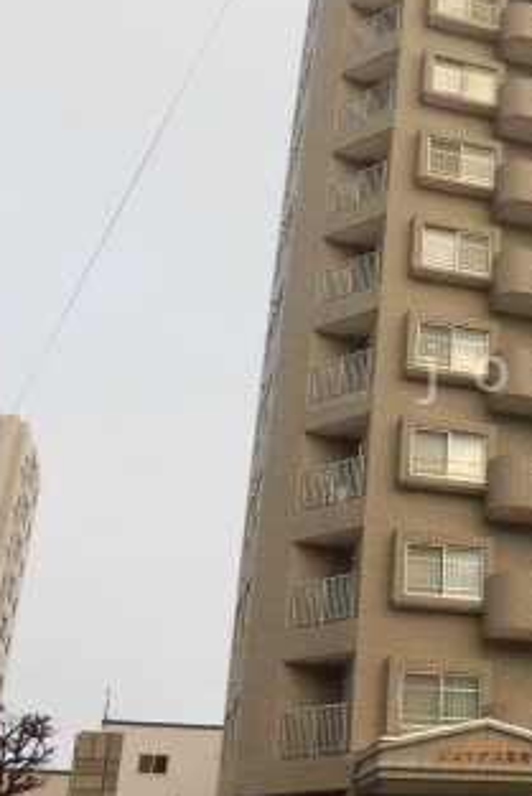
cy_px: 374
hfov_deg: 24.6
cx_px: 591
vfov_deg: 38.9
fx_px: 1129
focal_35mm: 51
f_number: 3.1
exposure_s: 1/100
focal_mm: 4.3
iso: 100
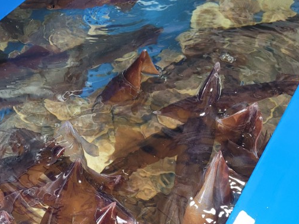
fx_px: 380
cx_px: 60
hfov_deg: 41.1
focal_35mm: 44
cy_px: 188
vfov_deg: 31.8
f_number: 1.8
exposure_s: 1/120
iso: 200
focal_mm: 5.4
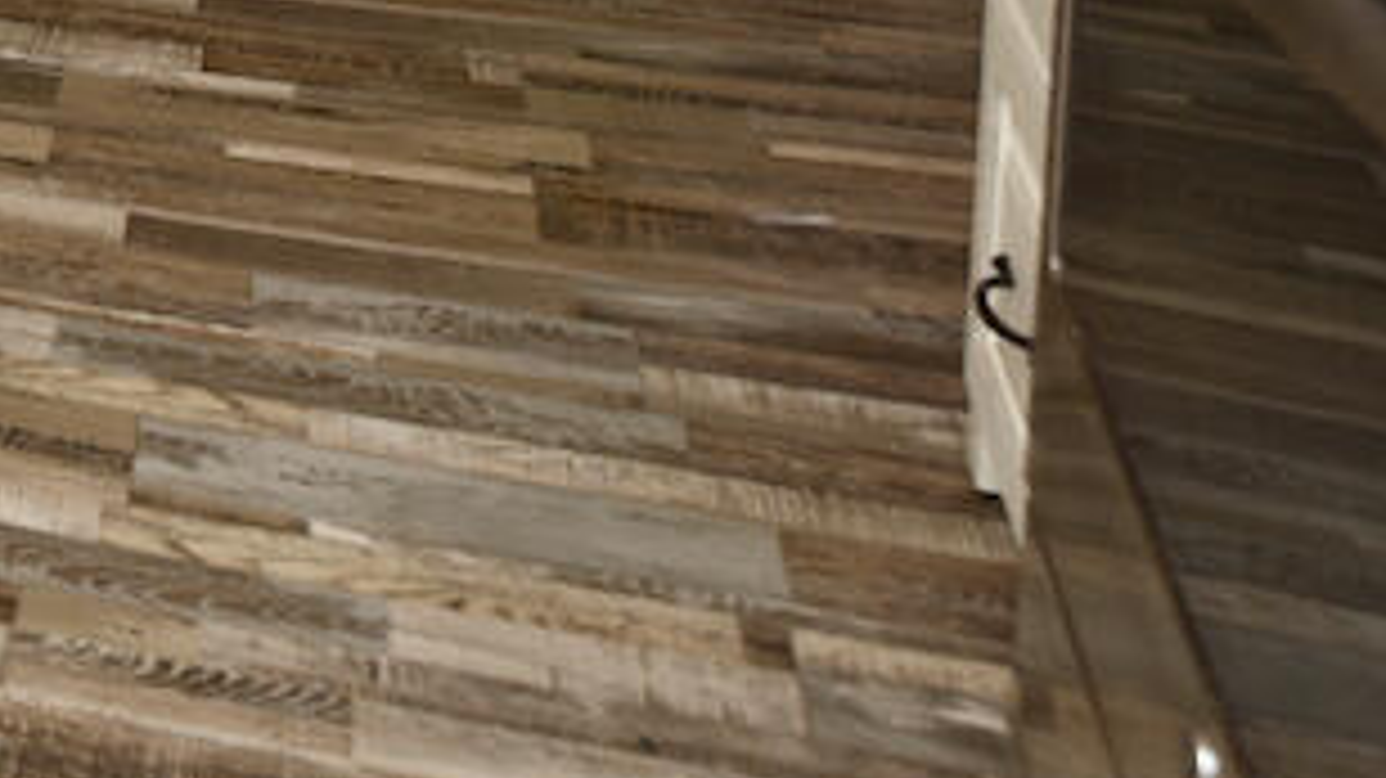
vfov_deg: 13.1
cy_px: -974
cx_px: -909
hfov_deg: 21.7
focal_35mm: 74
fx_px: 2719
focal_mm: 17
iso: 125
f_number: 4.5
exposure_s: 1/60
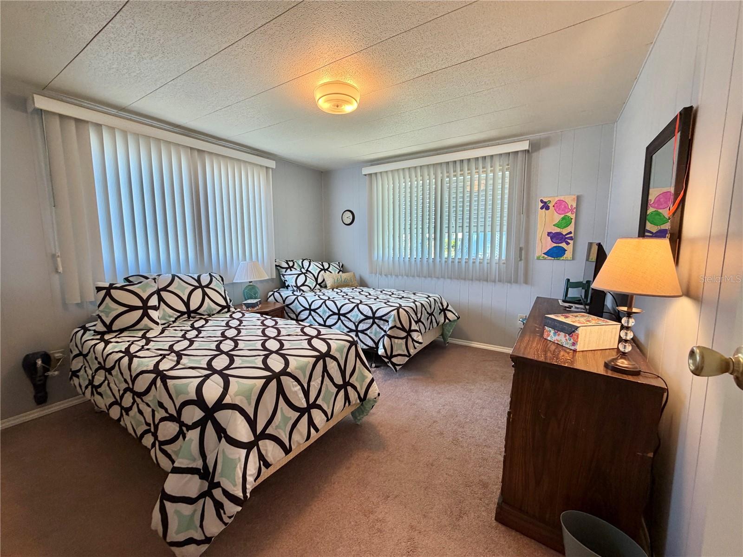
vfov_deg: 85.7
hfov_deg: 102.1
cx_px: 372
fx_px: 300
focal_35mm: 14
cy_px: 278
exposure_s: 1/120
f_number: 2.2
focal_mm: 2.22
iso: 200
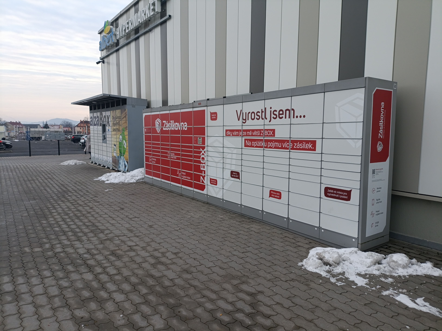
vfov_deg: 54.9
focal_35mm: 25
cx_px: 221
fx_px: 319
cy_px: 166
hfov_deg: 69.4
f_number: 1.7
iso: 250
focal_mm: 4.71
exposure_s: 1/100
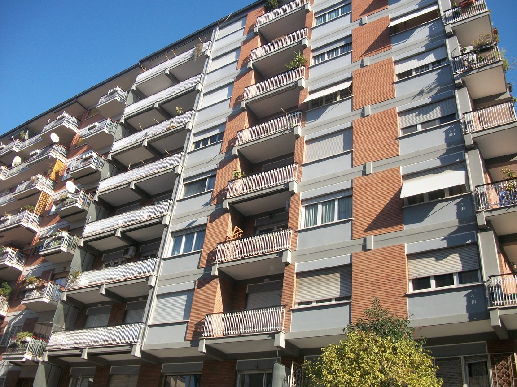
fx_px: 478
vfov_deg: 44.2
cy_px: 194
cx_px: 258
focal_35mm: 32
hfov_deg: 56.8
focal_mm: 5.7
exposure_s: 1/100
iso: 80
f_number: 8.8
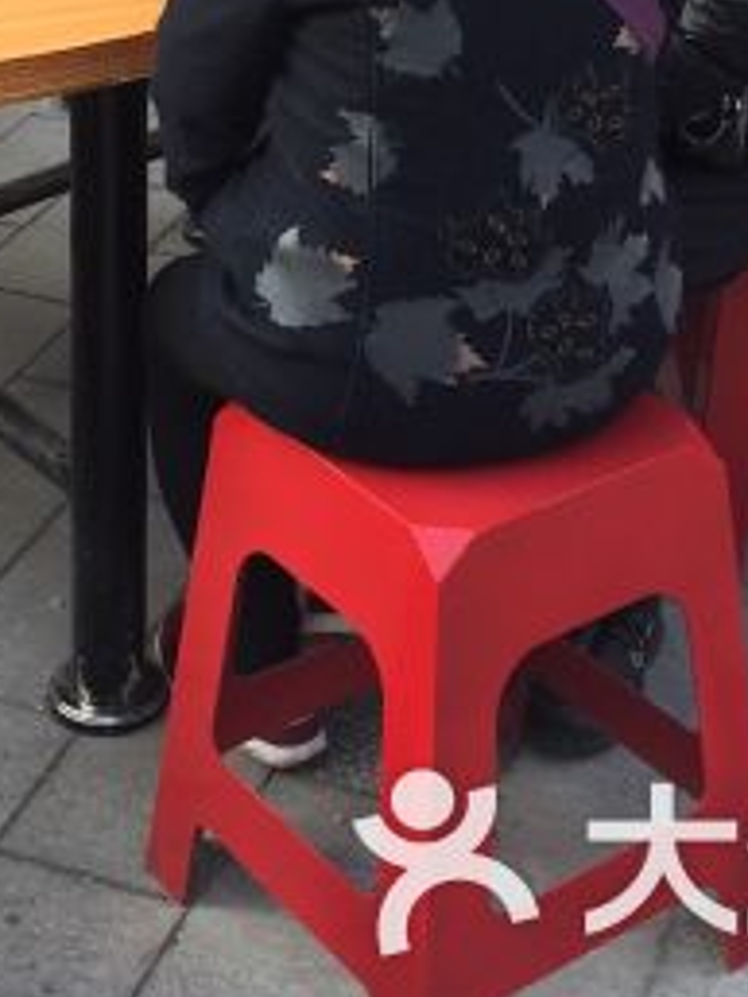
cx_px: 308
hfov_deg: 18.7
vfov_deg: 22.2
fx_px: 2274
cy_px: -295
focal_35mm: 79
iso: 32
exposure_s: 1/172
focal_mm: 4.15
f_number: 2.2
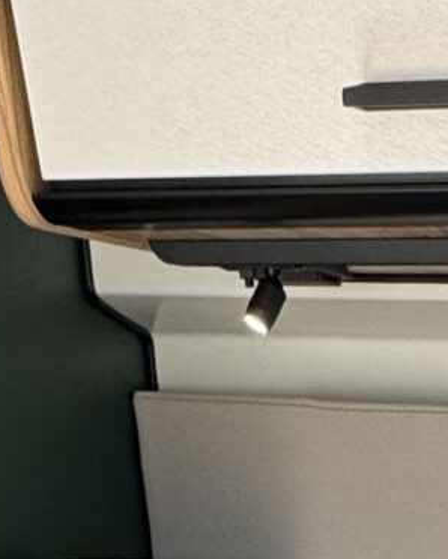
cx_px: 487
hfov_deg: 15.9
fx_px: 1557
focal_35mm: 94
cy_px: 1307
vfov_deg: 14.4
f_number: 2.2
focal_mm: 2.22
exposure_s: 1/99
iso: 64
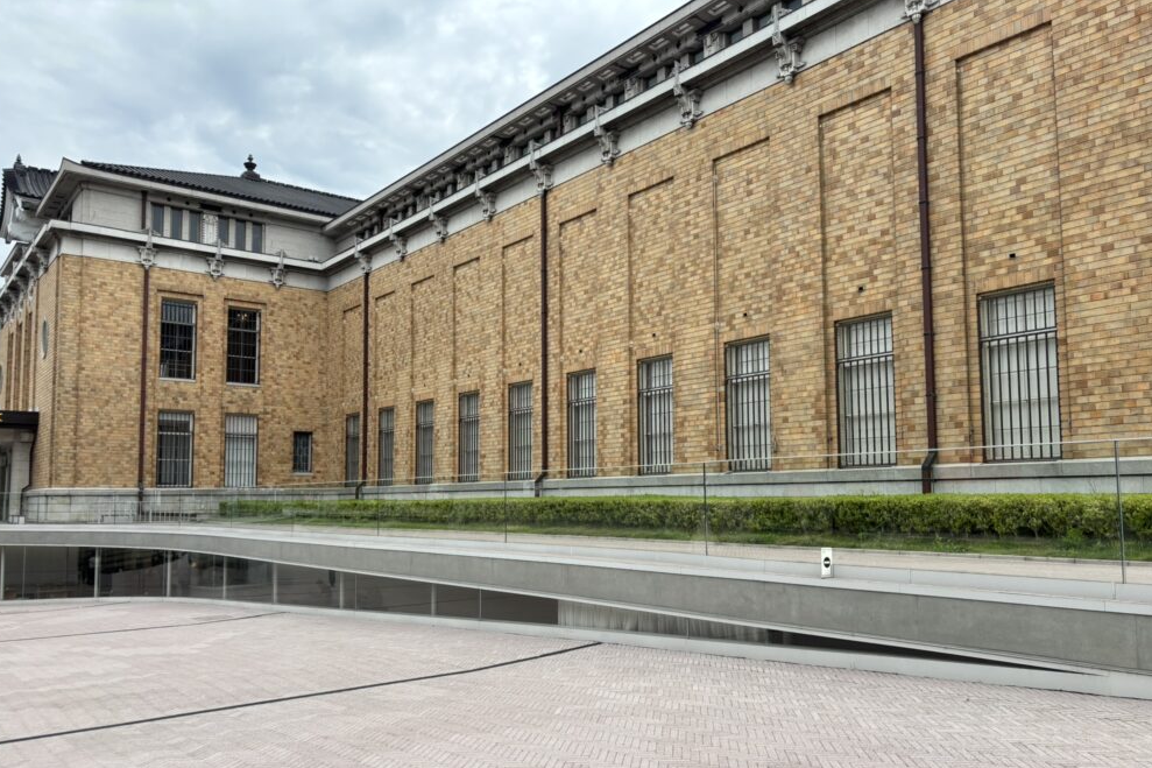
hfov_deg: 65.5
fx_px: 896
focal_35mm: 28
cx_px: 579
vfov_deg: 46.3
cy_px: 425
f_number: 1.6
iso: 50
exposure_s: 1/1642
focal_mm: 5.96
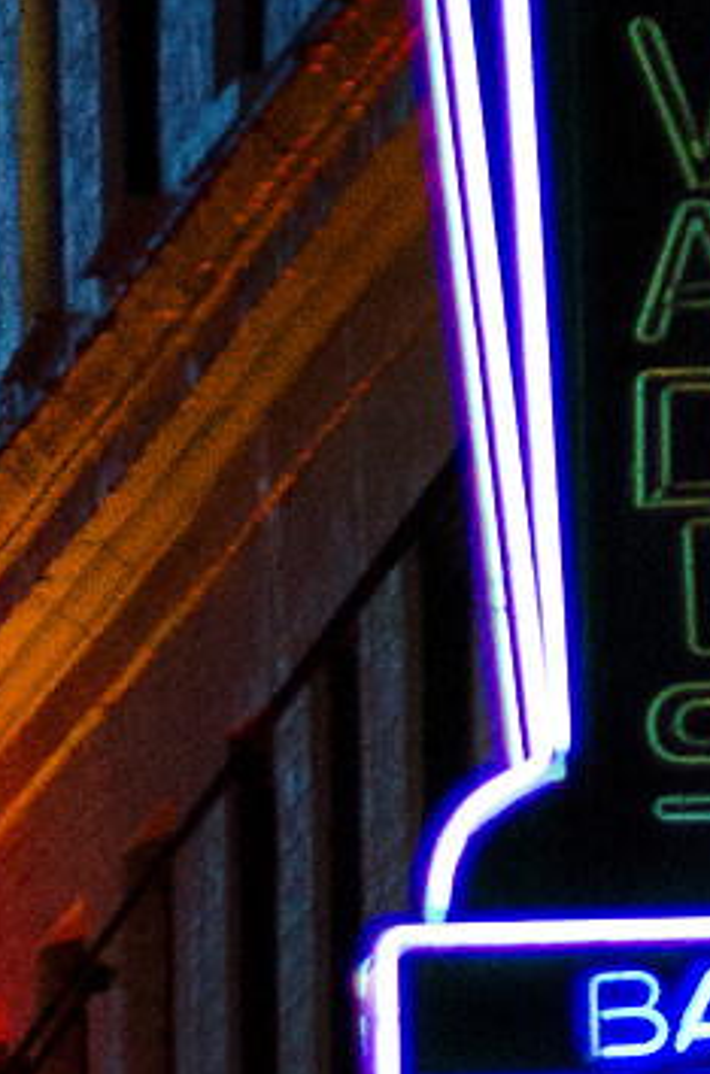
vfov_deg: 1.5
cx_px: -1006
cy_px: 2900
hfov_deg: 1.0
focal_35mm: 1374
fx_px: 40897
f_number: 2
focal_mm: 135
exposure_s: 1/400
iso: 2000
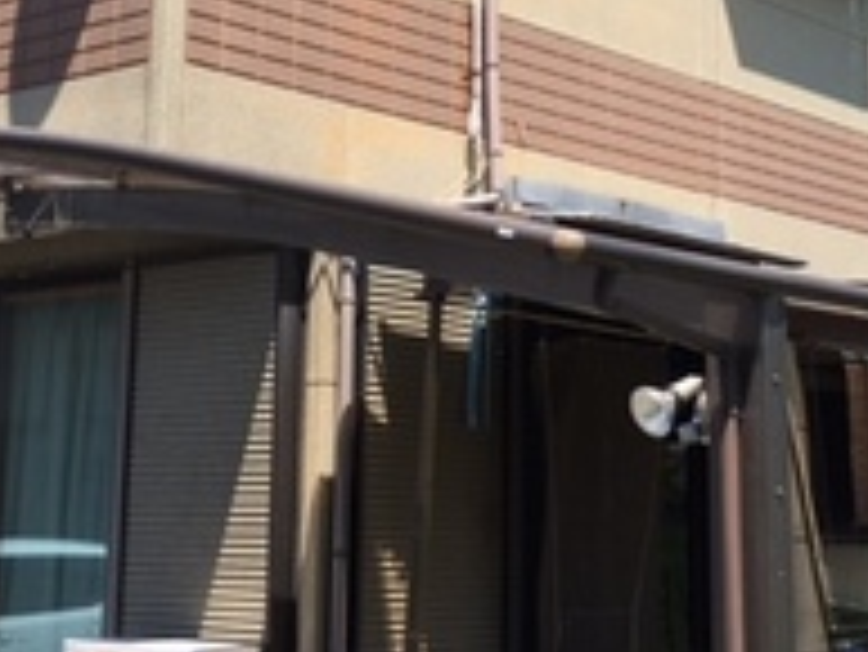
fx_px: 1882
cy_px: 101
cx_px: 459
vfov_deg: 19.4
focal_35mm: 75
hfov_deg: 26.0
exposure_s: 1/680
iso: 25
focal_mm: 4.15
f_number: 2.2
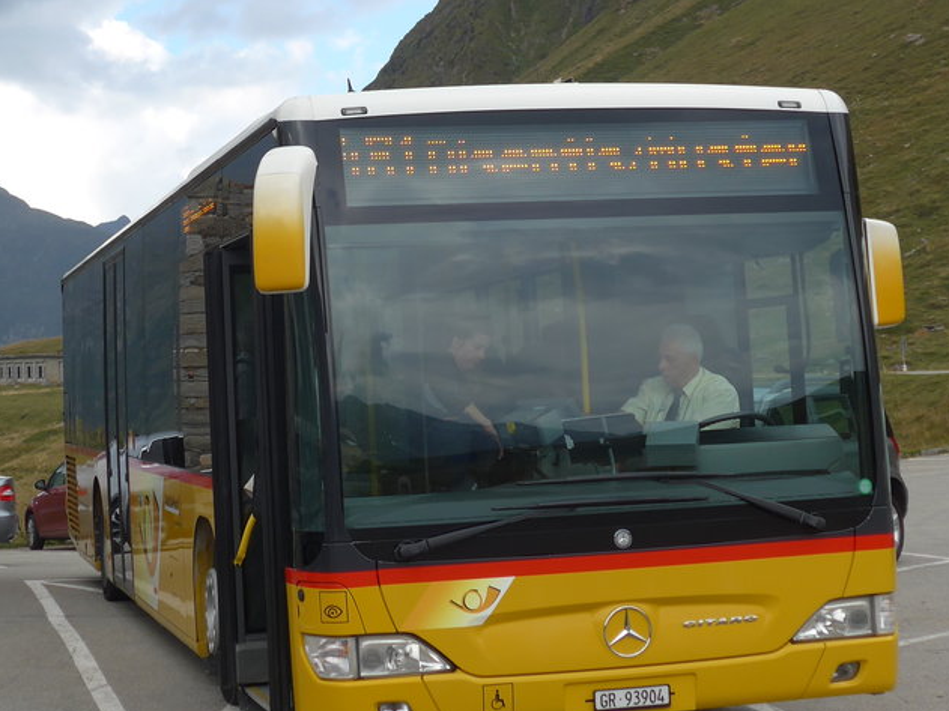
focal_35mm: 78
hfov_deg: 25.0
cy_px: 242
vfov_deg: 18.8
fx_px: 2138
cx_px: 417
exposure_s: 1/400
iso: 80
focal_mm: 8.4
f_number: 2.8
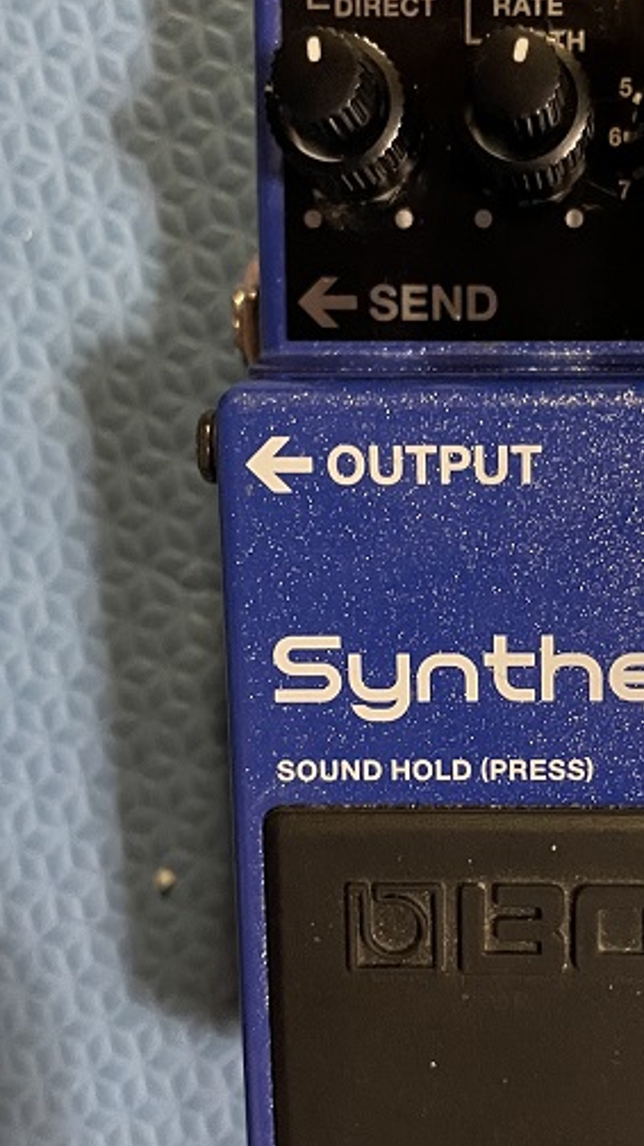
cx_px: 546
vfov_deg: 45.4
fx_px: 1368
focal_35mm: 45
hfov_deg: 25.9
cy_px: 628
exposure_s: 1/30
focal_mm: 4.2
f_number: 1.6
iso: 800
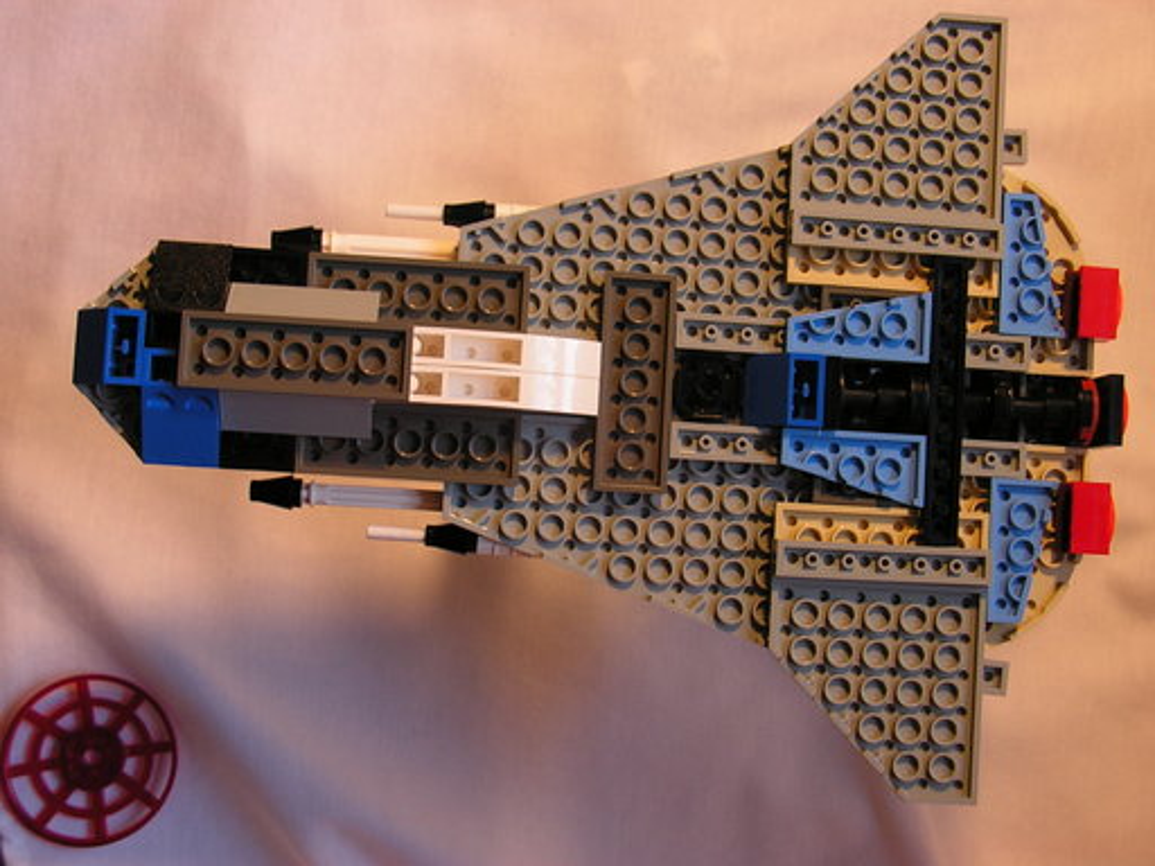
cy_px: 433
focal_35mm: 48
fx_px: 1602
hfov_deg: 39.7
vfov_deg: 30.3
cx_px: 578
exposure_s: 1/40
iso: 64
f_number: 3.2
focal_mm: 8.1
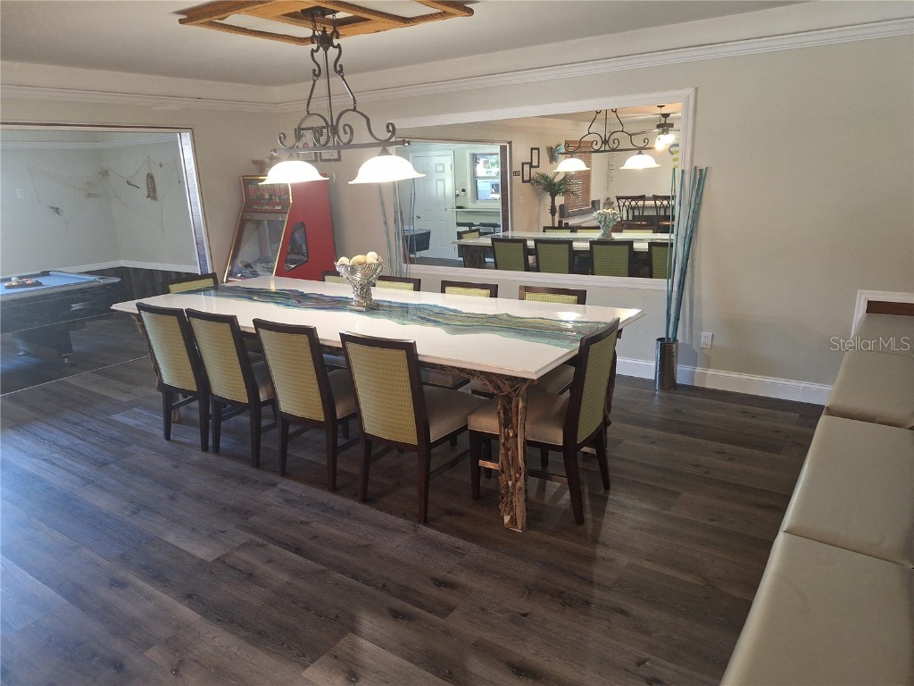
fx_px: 607
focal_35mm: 23
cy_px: 343
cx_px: 457
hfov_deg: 73.9
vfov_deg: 58.9
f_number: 1.8
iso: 250
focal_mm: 5.54
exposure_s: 1/40
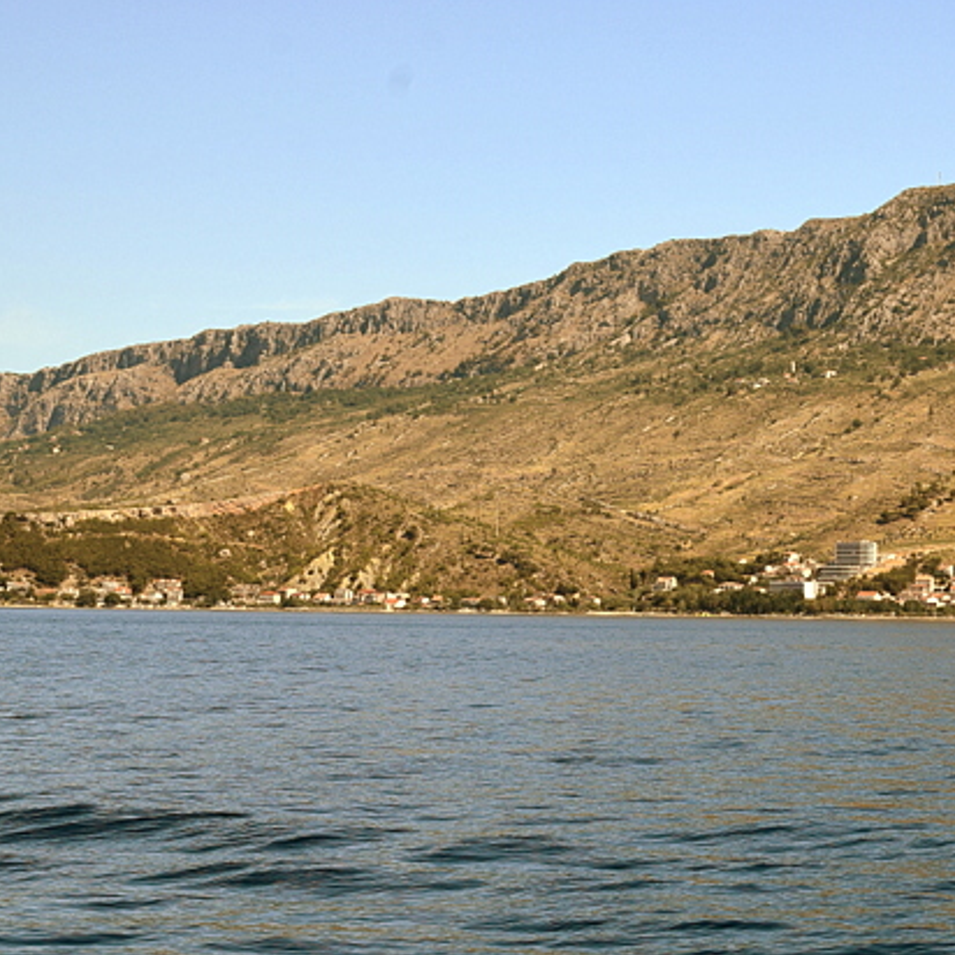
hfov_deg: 18.2
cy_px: 582
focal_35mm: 94
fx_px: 2934
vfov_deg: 18.5
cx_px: 881
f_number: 11
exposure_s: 1/400
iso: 400
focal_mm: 38
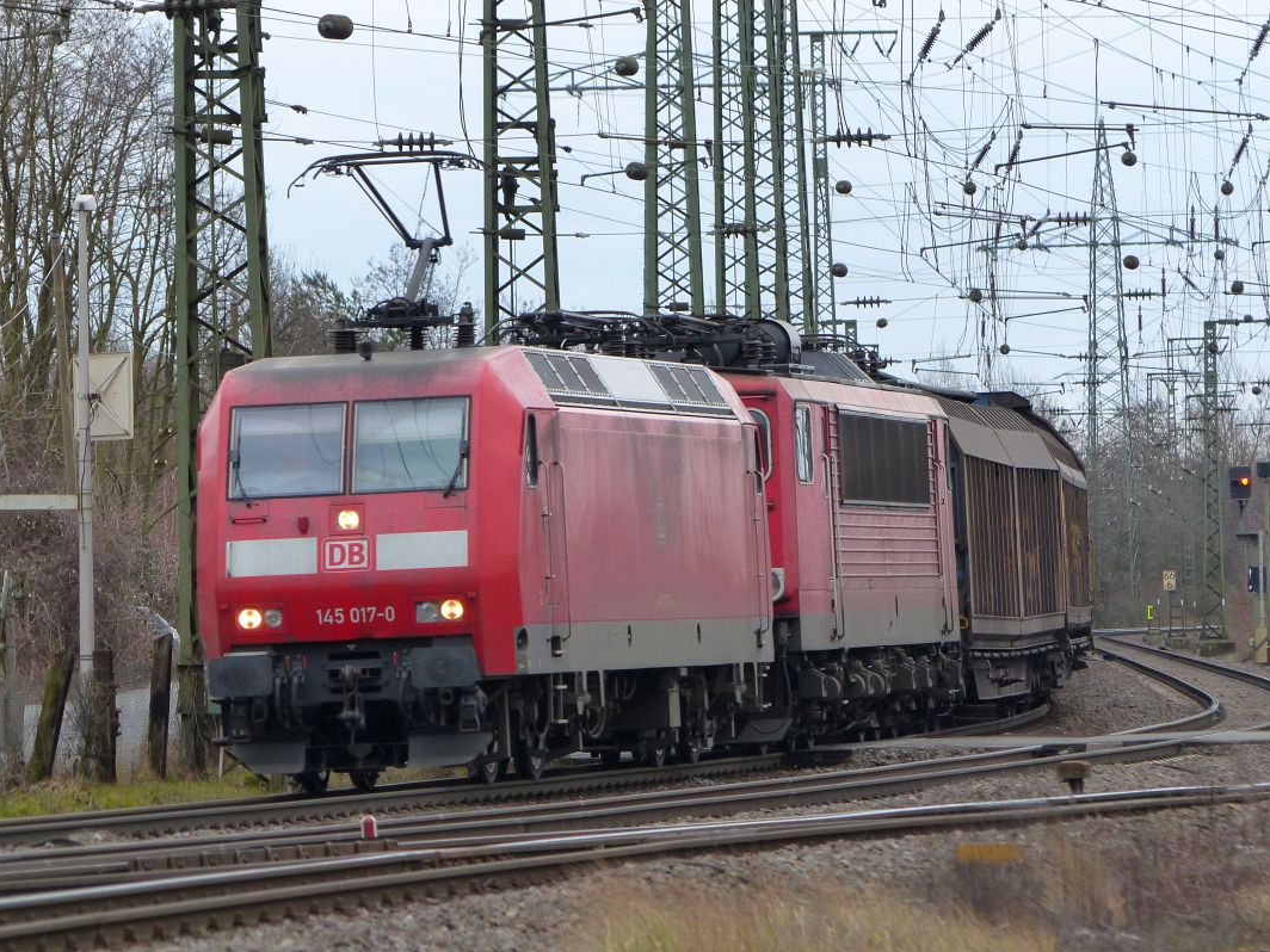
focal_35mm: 389
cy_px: 422
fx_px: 14272
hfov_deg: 5.1
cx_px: 560
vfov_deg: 3.8
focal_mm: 62.1
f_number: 3.5
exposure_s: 1/125
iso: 160
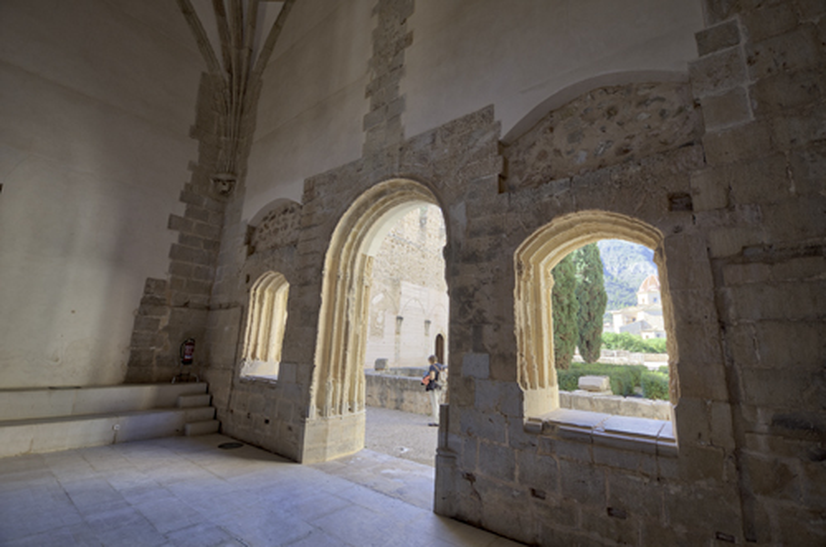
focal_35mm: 15
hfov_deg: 100.5
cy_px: 274
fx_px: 343
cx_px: 413
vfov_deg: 77.1
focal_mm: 10
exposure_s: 1/125
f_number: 3.5
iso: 200
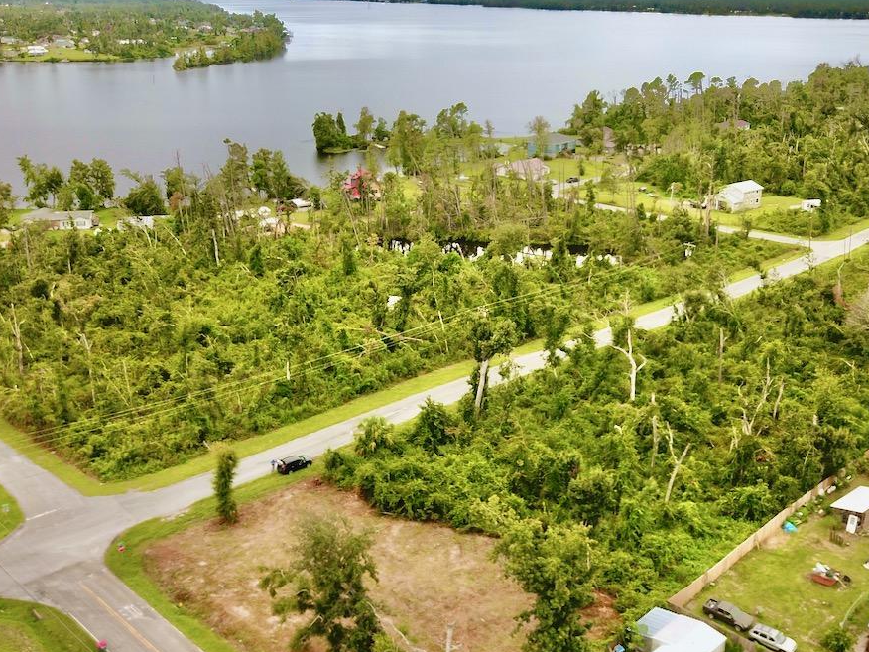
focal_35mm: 38
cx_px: 464
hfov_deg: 48.9
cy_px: 306
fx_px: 954
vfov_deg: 37.7
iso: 100
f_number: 2.2
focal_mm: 4.73
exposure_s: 1/600
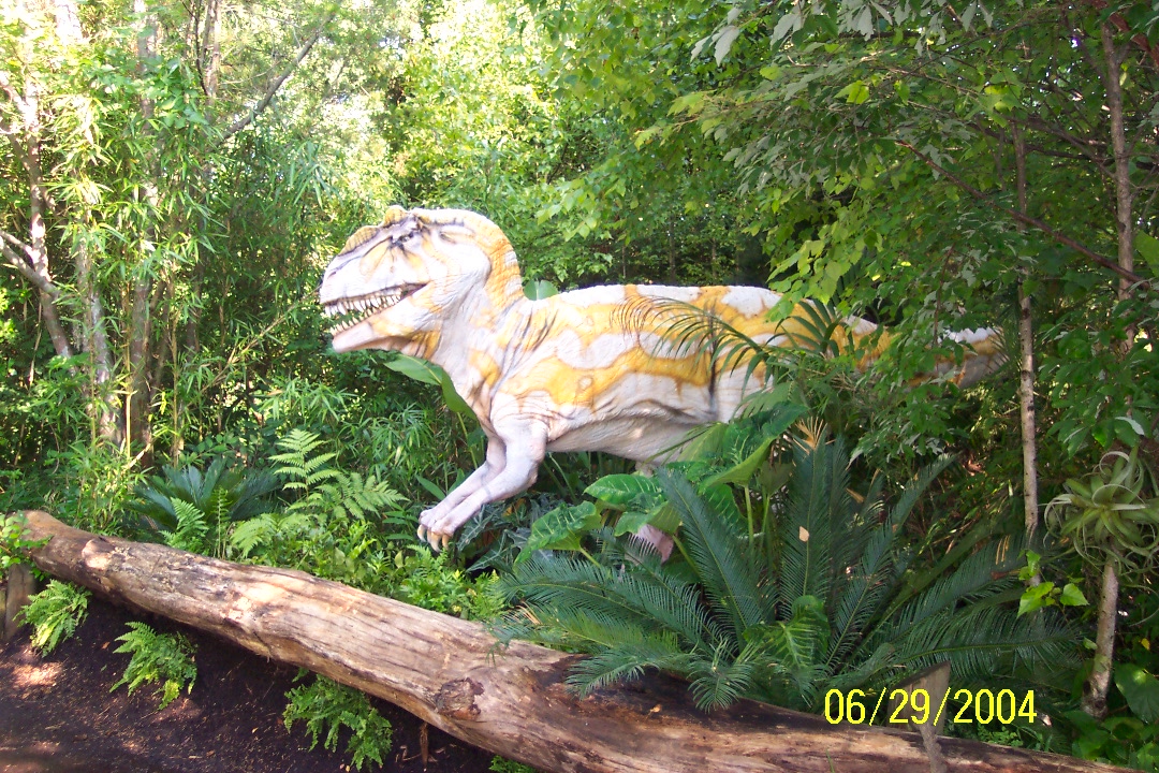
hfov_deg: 50.7
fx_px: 1223
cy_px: 386
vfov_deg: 35.1
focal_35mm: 38
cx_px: 580
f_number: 2.8
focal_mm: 8
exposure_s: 1/90
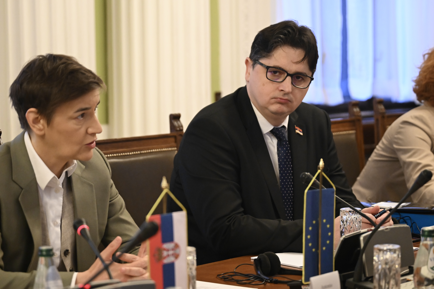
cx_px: 217
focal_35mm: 105
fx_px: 1266
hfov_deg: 19.5
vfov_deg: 13.0
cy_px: 144
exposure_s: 1/200
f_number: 2.8
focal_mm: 70
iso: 2500
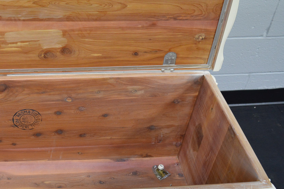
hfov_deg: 37.9
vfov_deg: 27.3
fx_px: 386
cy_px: 64
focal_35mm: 49
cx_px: 33
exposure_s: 1/60
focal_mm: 18
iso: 800
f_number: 5
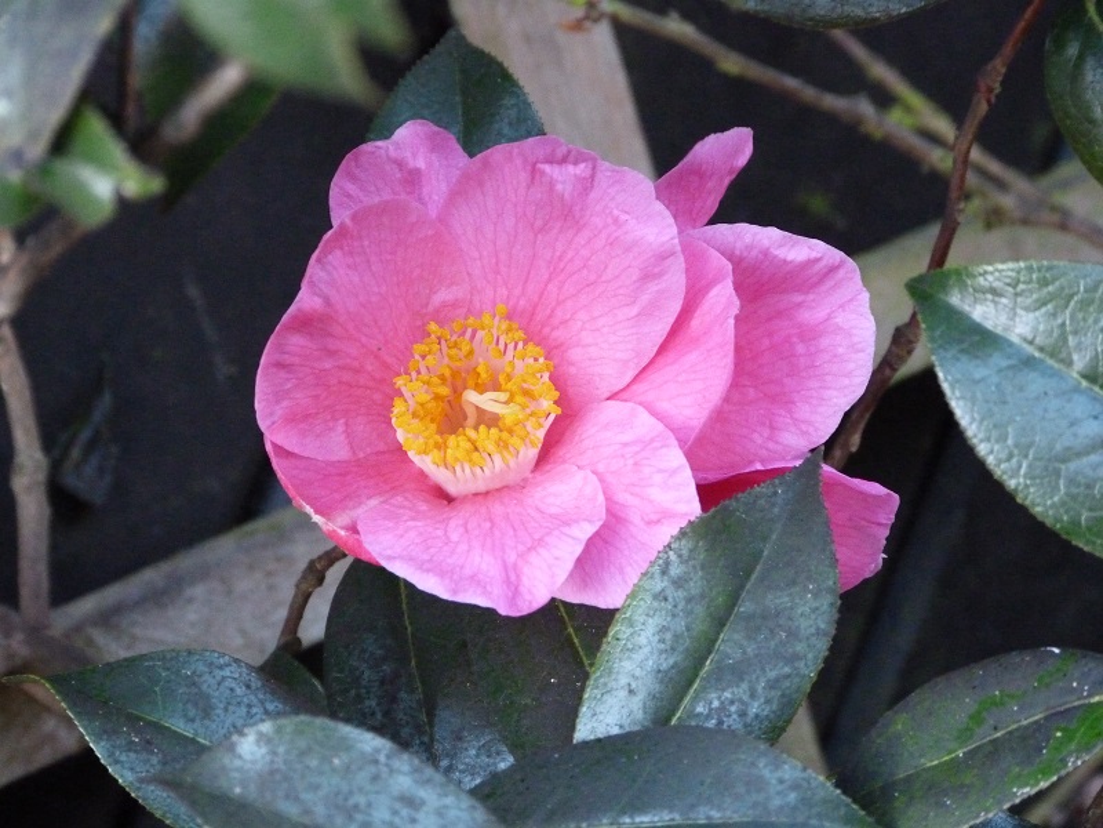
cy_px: 414
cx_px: 552
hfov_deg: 9.5
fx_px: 6660
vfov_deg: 7.1
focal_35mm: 209
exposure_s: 1/80
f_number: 3.9
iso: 800
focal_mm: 37.7
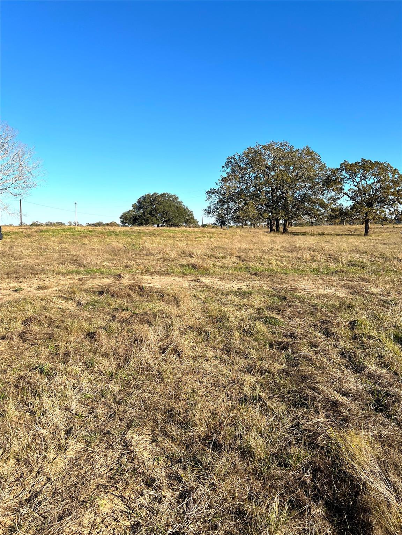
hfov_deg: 53.1
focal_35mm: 26
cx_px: 201
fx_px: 403
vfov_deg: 67.3
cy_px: 268
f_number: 1.5
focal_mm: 5.7
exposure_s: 1/3077
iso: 50
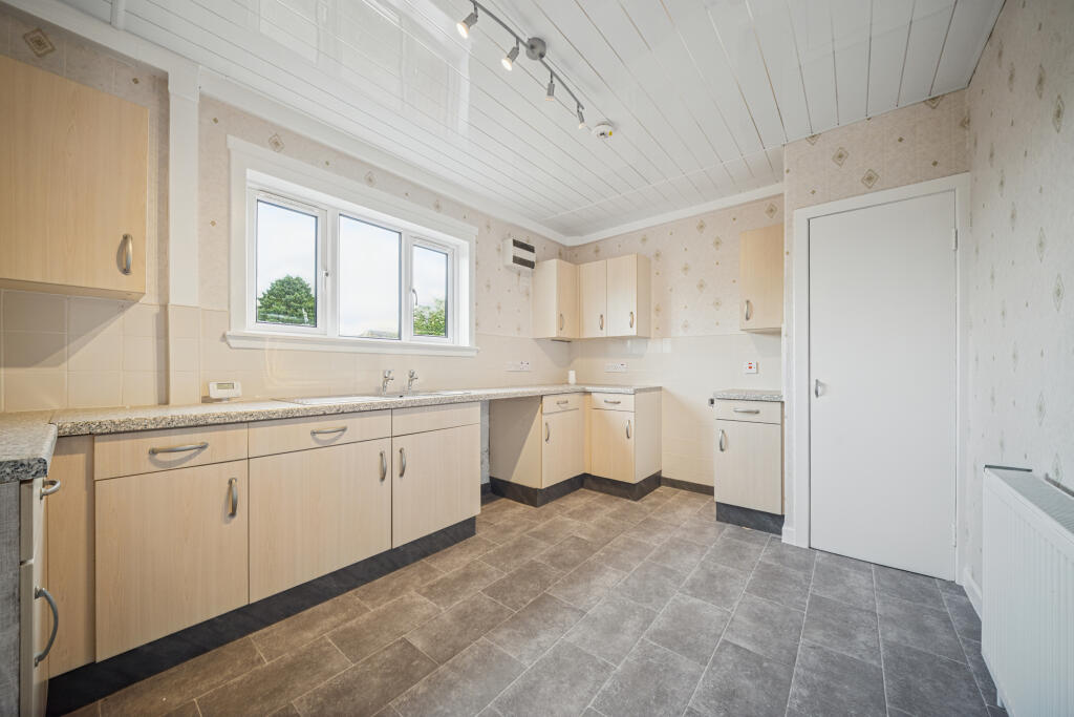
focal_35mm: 12
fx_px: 358
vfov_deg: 90.0
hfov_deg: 112.6
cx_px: 537
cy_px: 358
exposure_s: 1/15
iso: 250
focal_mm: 12
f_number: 8
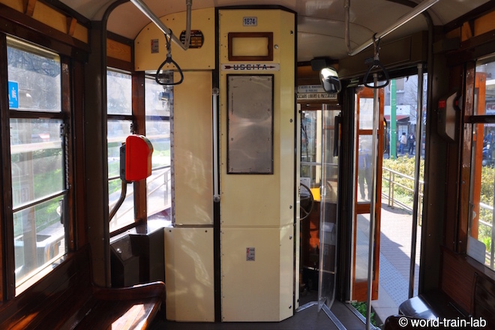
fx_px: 433
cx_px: 248
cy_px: 165
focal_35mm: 32
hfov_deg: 59.5
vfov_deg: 41.7
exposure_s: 1/60
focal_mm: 21
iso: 200
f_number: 8
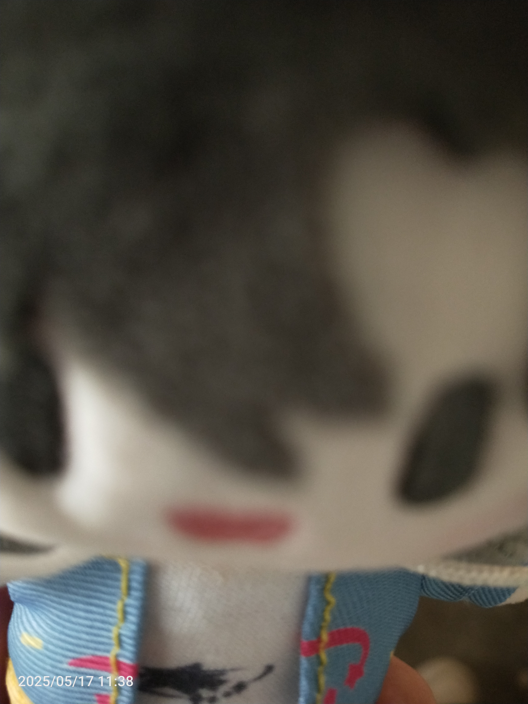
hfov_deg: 58.9
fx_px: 468
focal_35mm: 23
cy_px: 352
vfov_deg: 73.9
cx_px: 264
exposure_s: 1/17
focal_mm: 3.99
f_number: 1.7
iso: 644
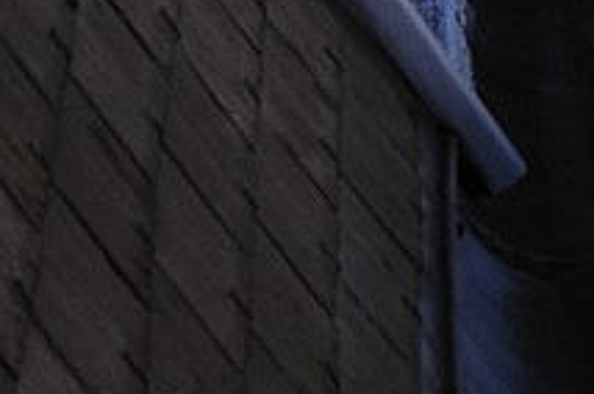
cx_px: 1954
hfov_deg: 7.0
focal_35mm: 254
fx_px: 4185
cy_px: -605
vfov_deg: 5.2
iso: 400
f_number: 20
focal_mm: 34
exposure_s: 1/160
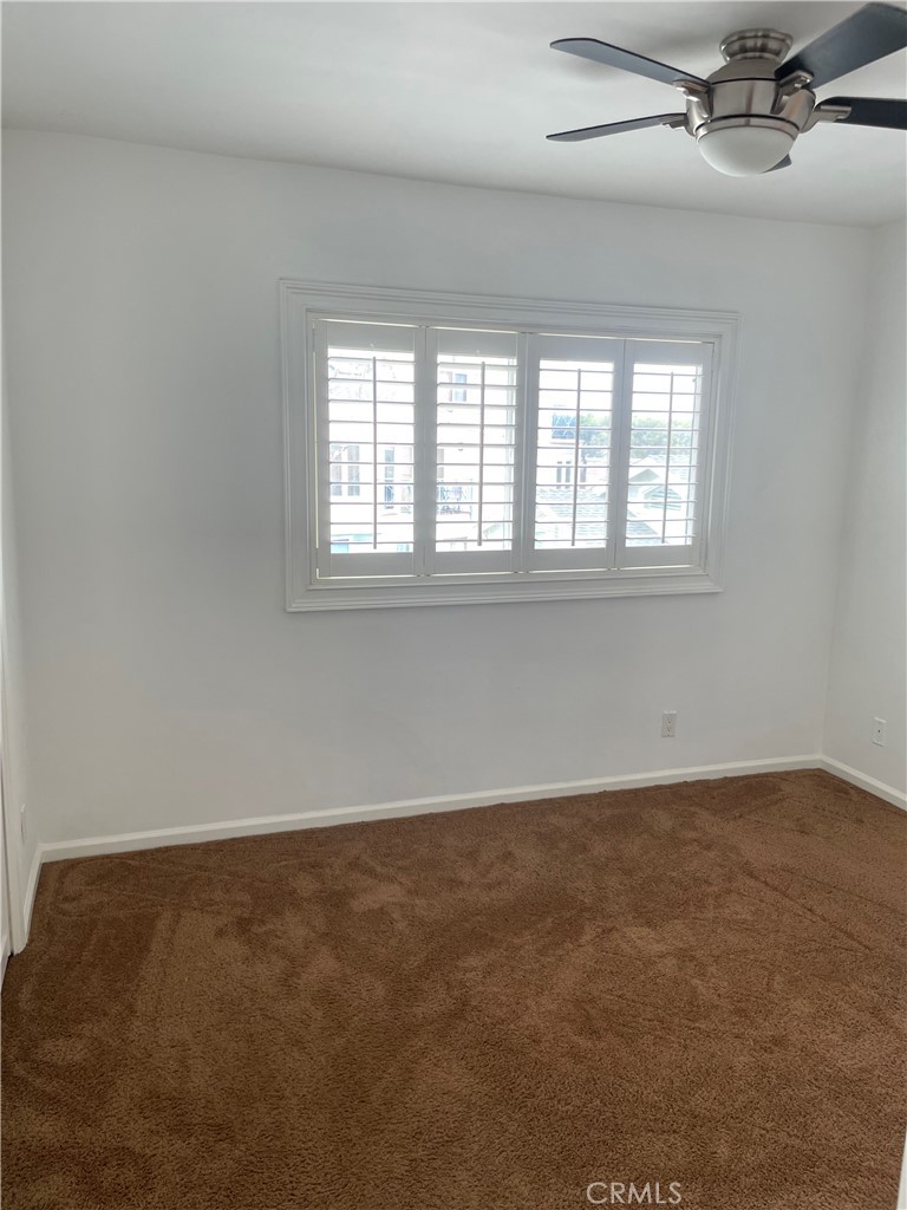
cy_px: 605
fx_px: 908
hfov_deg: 53.1
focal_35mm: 26
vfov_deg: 67.3
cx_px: 454
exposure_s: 1/120
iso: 64
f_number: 1.6
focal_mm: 4.2
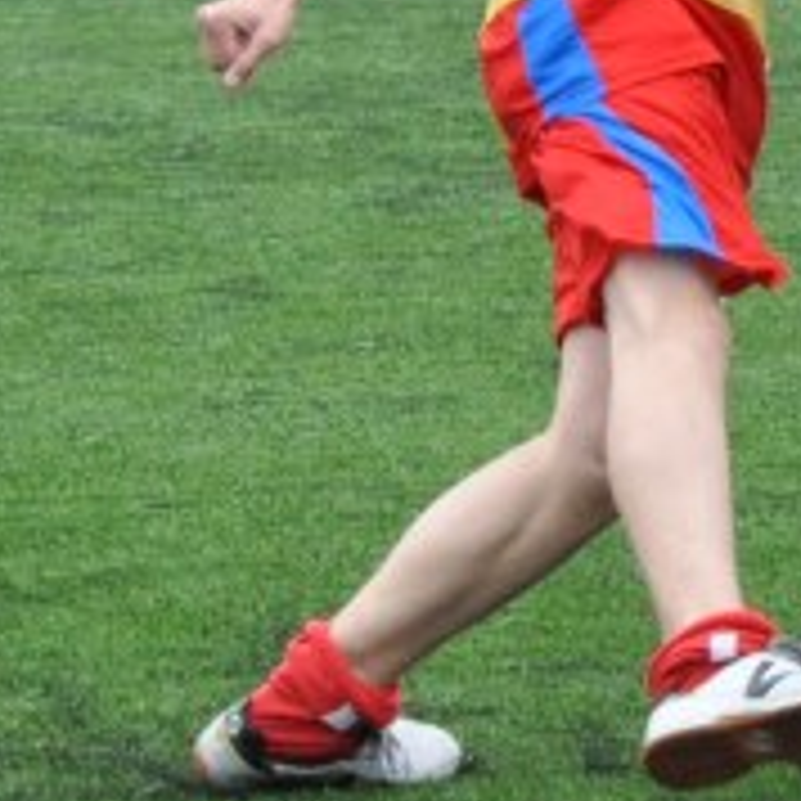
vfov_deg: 4.4
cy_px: -164
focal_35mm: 401
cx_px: 1192
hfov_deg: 4.3
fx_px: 10498
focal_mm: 70
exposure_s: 1/2000
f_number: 5.6
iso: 1250
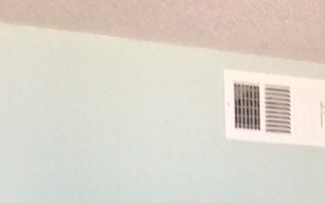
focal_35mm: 177
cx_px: 474
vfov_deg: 7.0
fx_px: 1568
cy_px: 480
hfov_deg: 11.4
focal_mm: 3.3
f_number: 2.4
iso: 40
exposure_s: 1/24
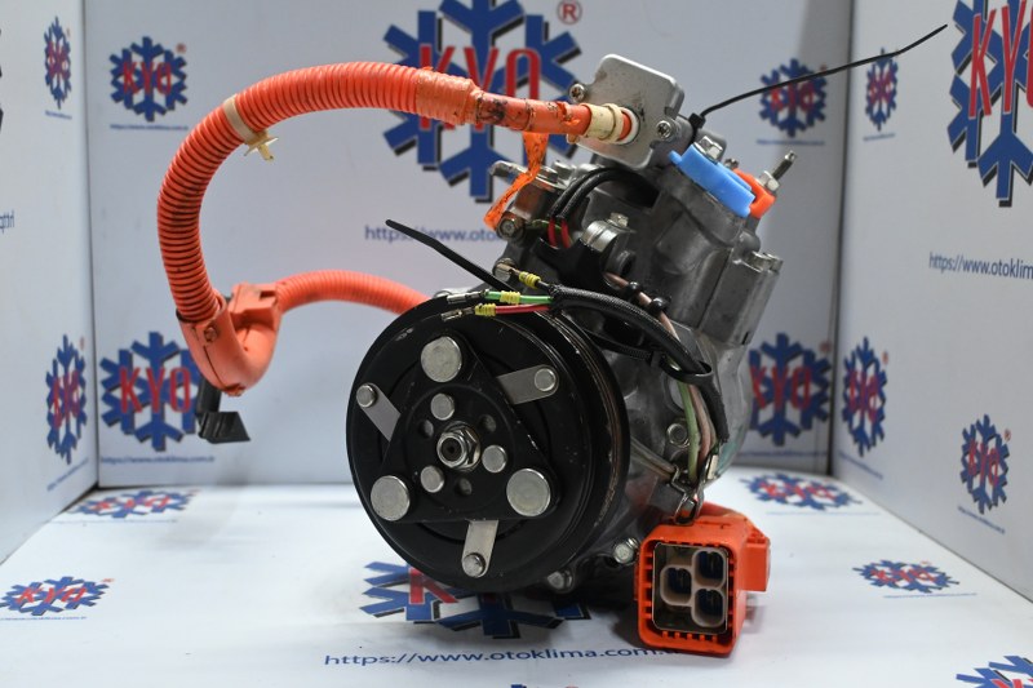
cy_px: 344
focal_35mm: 38
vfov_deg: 35.5
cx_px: 516
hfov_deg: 51.3
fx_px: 1076
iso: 1600
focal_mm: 25
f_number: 4.2
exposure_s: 1/125
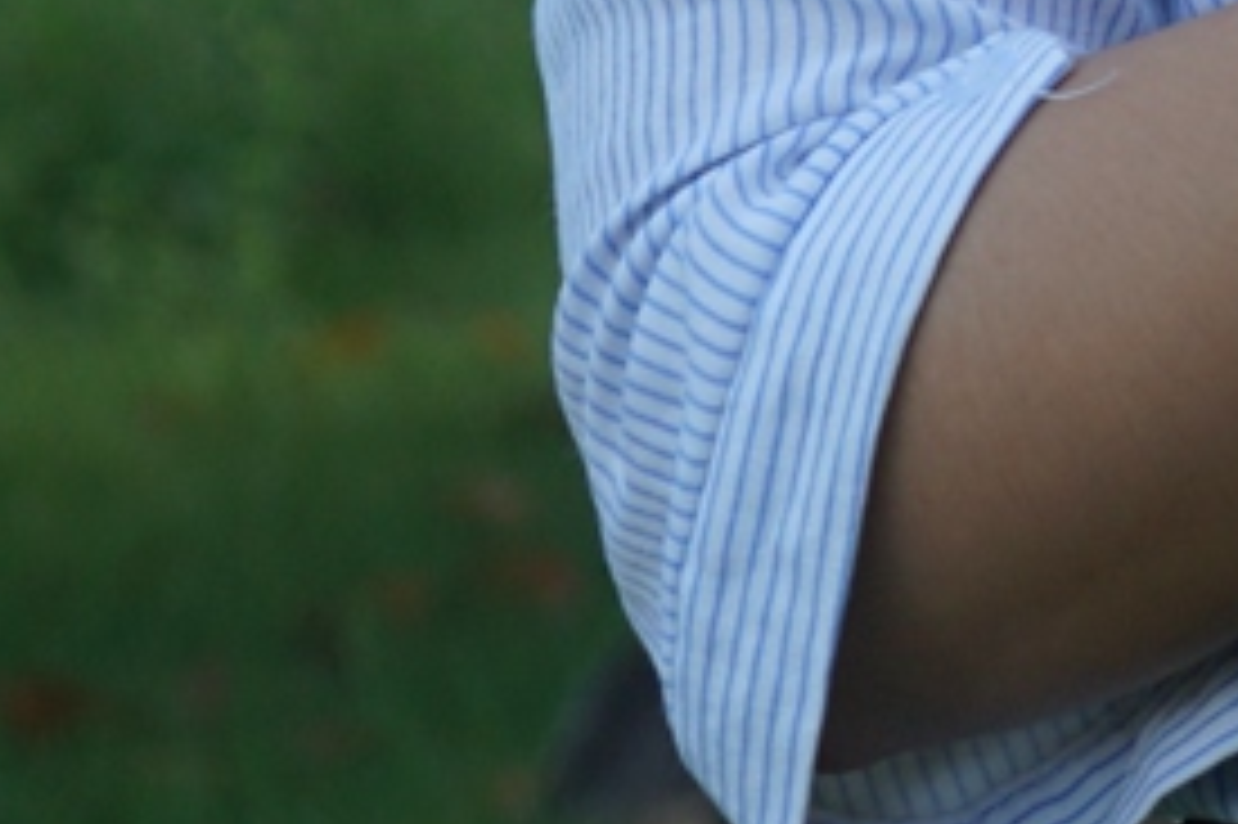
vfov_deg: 3.0
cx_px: 3196
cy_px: -1324
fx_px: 15740
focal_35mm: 458
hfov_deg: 4.4
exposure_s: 1/80
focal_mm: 70
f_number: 5.6
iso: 200
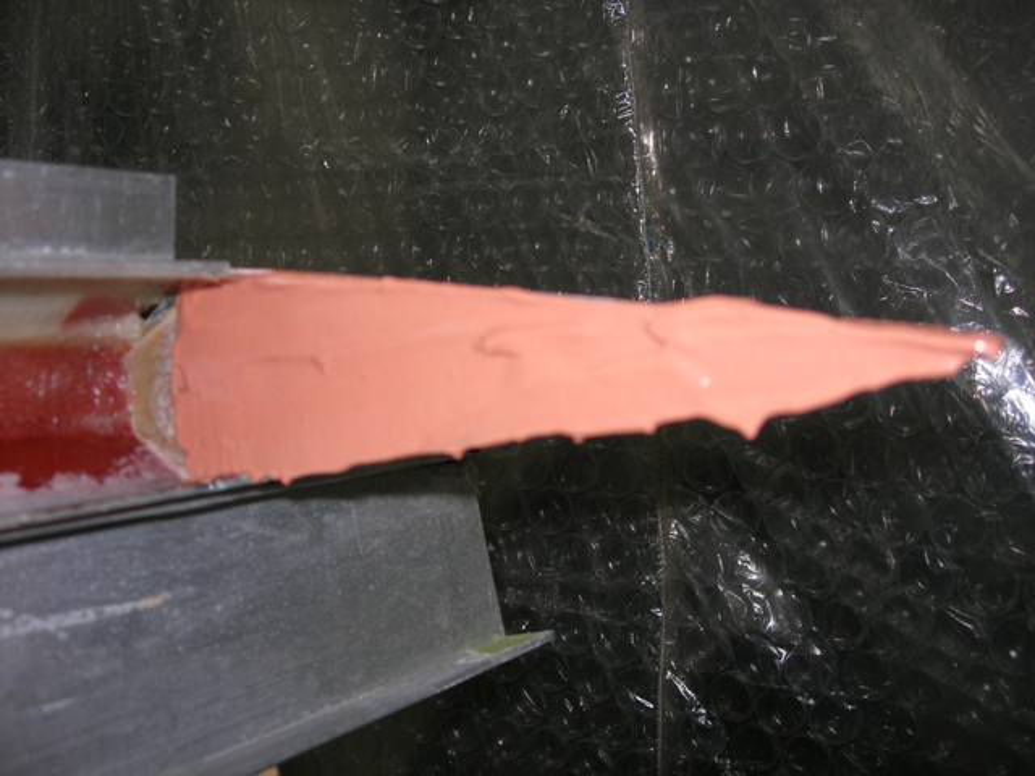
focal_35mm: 38
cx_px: 518
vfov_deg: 37.7
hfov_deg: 49.0
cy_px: 388
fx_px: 1136
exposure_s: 1/60.1
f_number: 2.8
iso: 64
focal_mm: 7.8
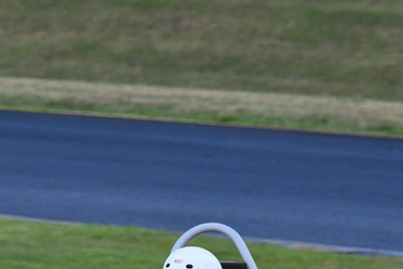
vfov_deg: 1.1
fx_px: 14065
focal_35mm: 1256
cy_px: 268
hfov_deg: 1.6
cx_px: 150
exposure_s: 1/640
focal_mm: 390
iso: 1000
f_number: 11
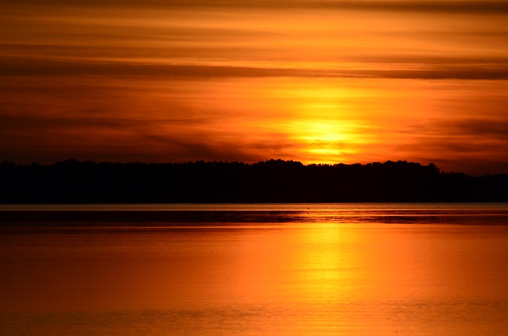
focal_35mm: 307
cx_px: 300
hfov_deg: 6.7
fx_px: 4317
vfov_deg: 4.5
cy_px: 204
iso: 250
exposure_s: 1/8000
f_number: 5
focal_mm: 165
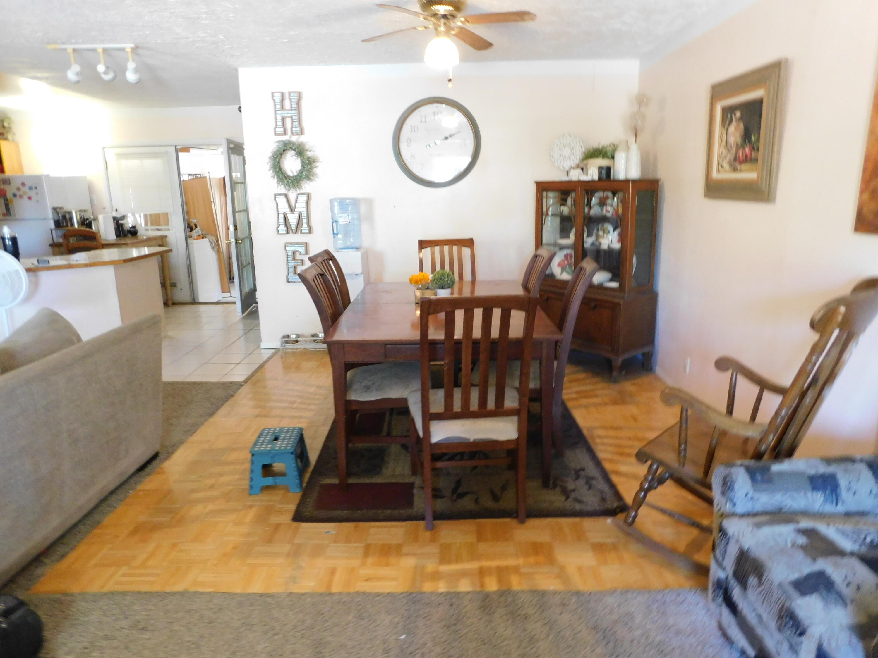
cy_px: 329
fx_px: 583
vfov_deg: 58.9
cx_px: 439
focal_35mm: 23
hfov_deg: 73.9
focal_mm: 4
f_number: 3
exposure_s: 1/10
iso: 400
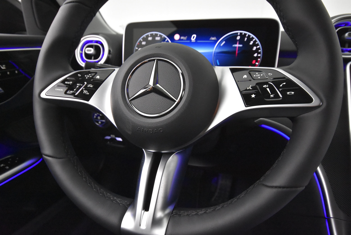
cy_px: 118
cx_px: 176
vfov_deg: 63.3
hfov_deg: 85.4
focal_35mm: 20
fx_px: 190
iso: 6400
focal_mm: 13
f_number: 4.5
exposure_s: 1/60
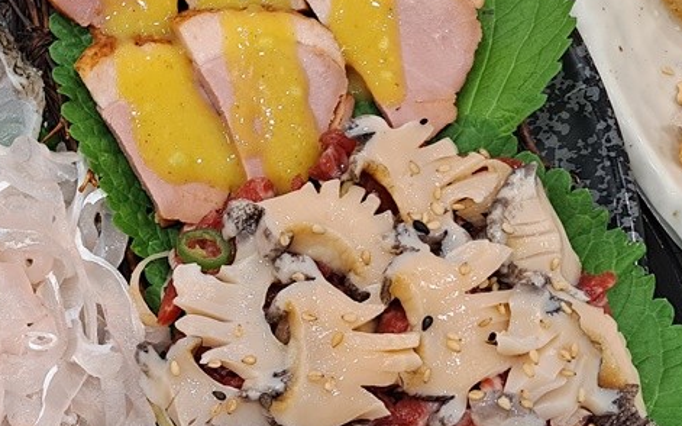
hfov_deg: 34.4
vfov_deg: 23.6
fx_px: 1003
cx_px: 13
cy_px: 336
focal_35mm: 54
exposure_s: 1/60
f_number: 1.8
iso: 160
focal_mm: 5.23
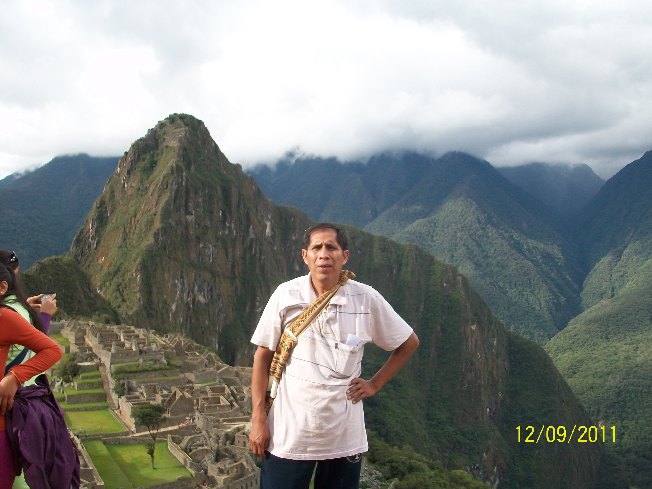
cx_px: 326
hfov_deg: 54.0
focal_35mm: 34
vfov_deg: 41.8
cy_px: 244
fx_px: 640
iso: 80
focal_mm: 5.7
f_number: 2.8
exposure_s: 1/500
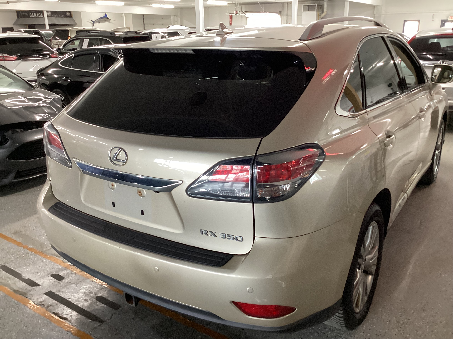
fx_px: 406
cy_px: 170
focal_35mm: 31
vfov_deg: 45.4
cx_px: 226
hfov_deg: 58.4
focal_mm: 3.3
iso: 250
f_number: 2.4
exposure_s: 1/50
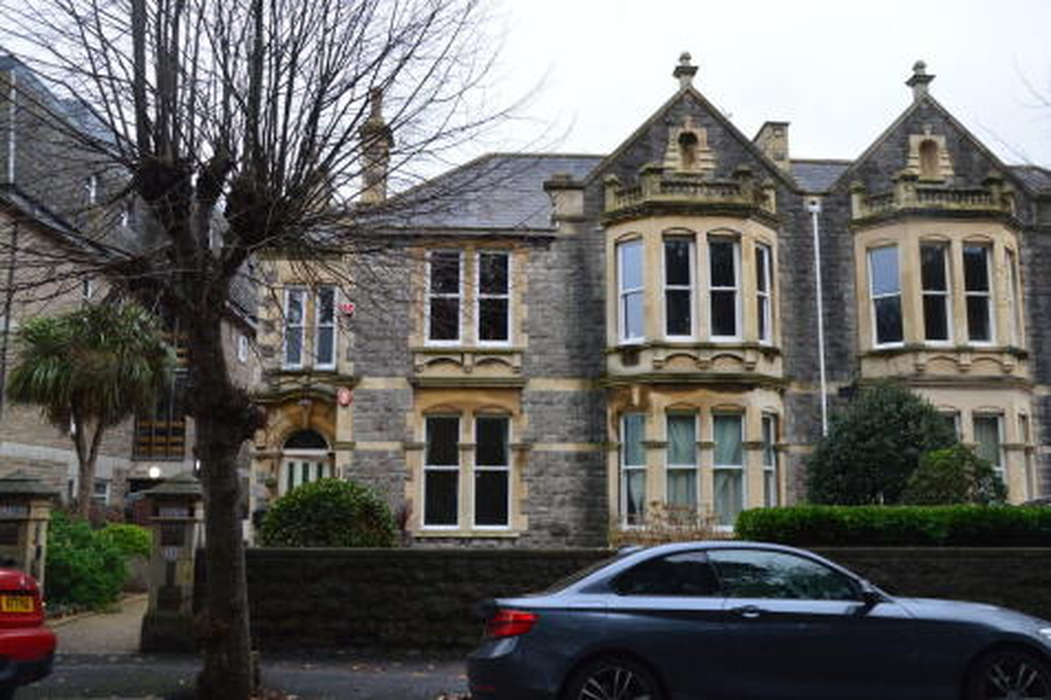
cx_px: 526
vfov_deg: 39.9
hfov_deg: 57.2
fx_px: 963
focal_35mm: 33
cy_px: 350
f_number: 9
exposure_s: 1/100
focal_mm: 22
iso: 400
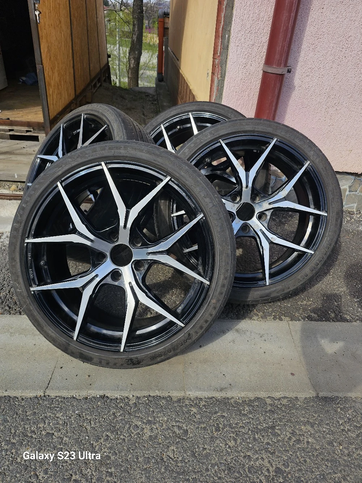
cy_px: 242
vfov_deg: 73.9
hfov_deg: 58.9
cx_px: 181
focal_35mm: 23
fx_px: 321
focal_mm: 6.3
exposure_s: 1/370
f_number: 1.7
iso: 10
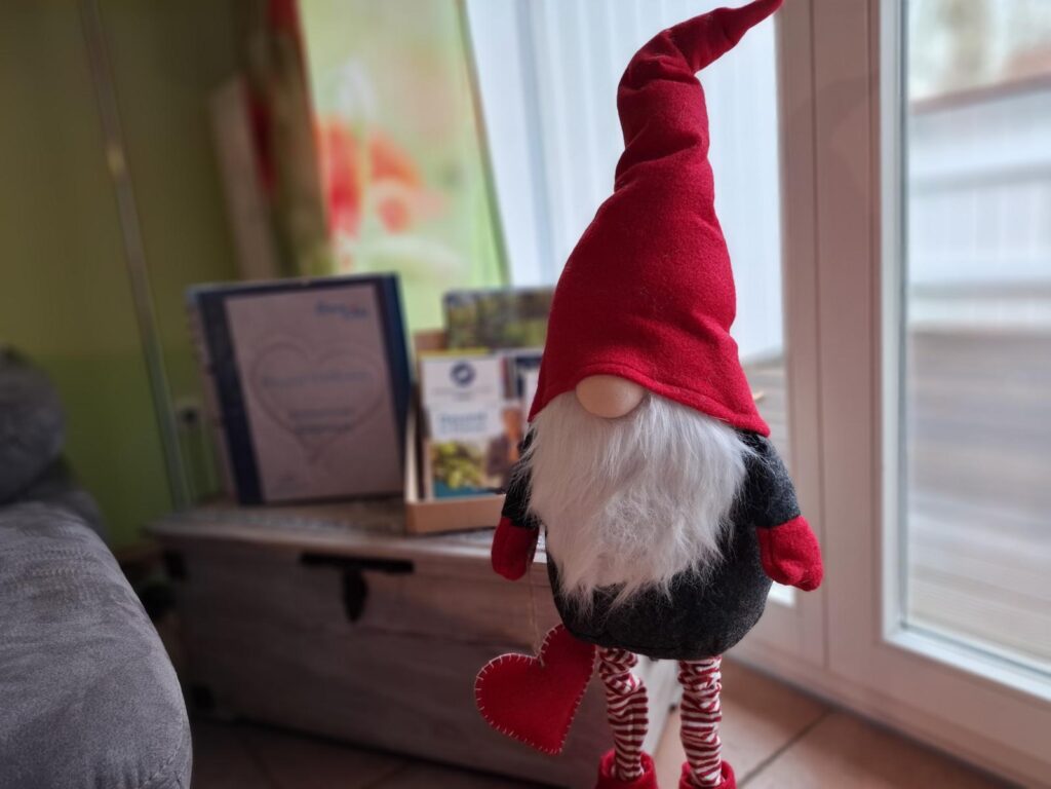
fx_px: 698
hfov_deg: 73.9
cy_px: 394
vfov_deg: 58.9
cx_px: 526
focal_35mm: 23
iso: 160
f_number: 1.8
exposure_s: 1/100
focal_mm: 5.54
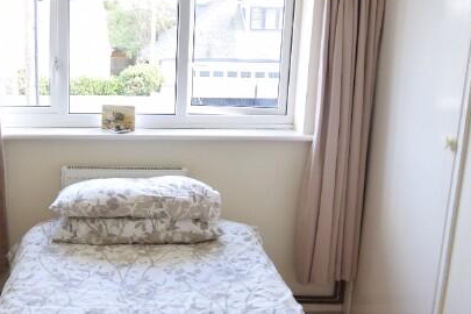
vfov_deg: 27.4
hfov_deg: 39.1
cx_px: 116
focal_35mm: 49
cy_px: 176
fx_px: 644
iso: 100
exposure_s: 1/50
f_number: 3.5
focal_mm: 13
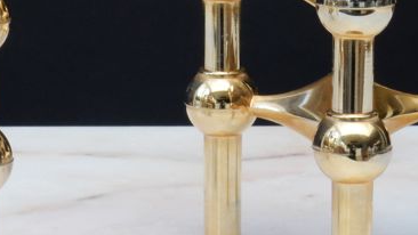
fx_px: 2938
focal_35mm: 265
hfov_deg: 8.1
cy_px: 35
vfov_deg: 4.6
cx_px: 168
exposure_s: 1/10
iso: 200
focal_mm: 24.7
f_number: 8
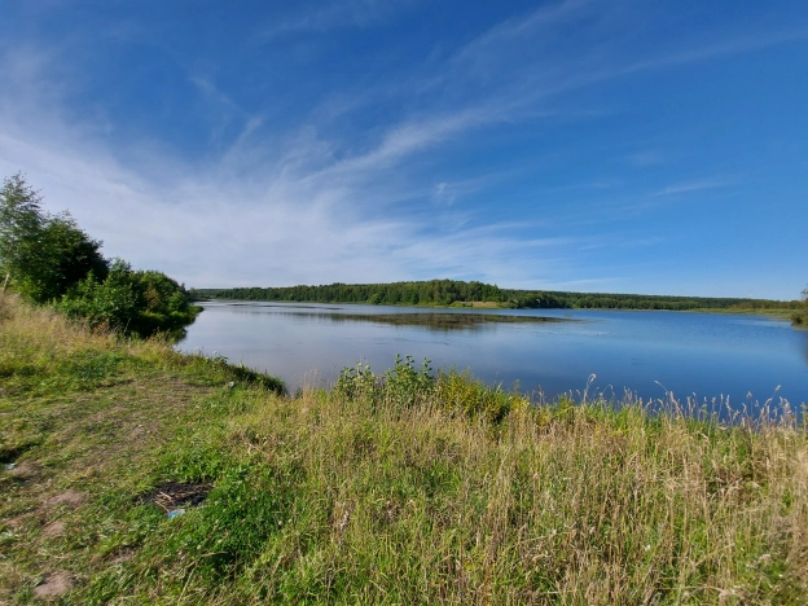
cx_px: 404
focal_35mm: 13
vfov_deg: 89.9
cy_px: 303
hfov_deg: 106.2
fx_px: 303
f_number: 2.2
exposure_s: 1/2313
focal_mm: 1.74
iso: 50
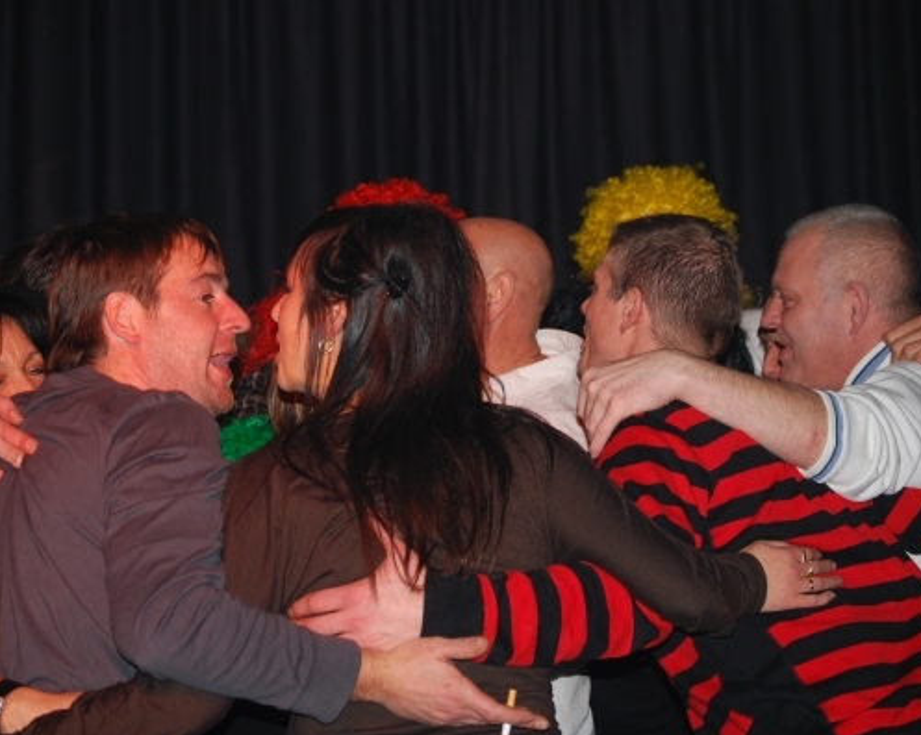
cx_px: 421
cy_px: 368
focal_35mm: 94
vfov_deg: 16.4
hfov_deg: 20.5
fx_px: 2549
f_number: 4
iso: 220
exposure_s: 1/60
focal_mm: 55
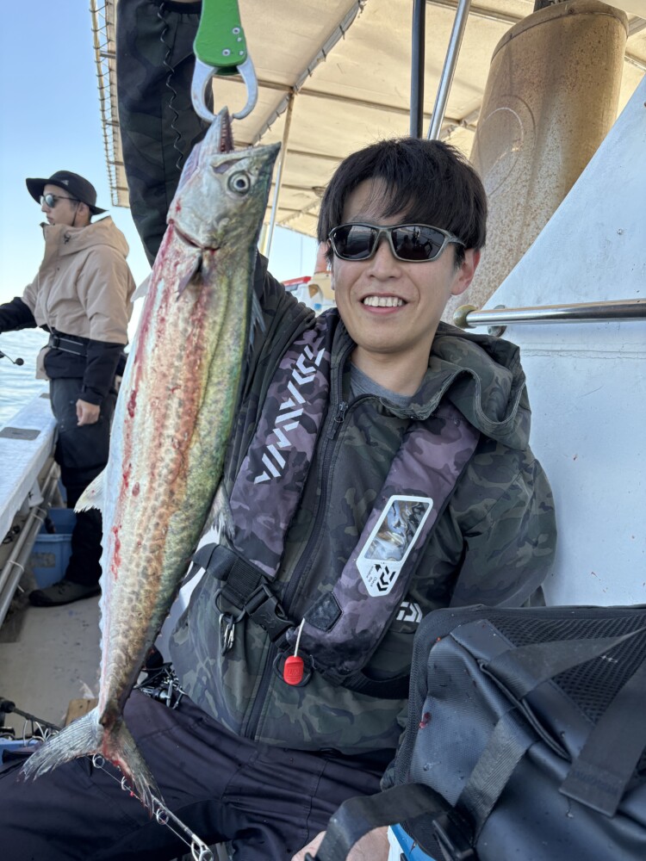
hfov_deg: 53.1
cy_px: 430
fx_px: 647
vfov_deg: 67.3
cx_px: 323
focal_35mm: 26
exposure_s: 1/326
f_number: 1.6
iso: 50
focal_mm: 5.96
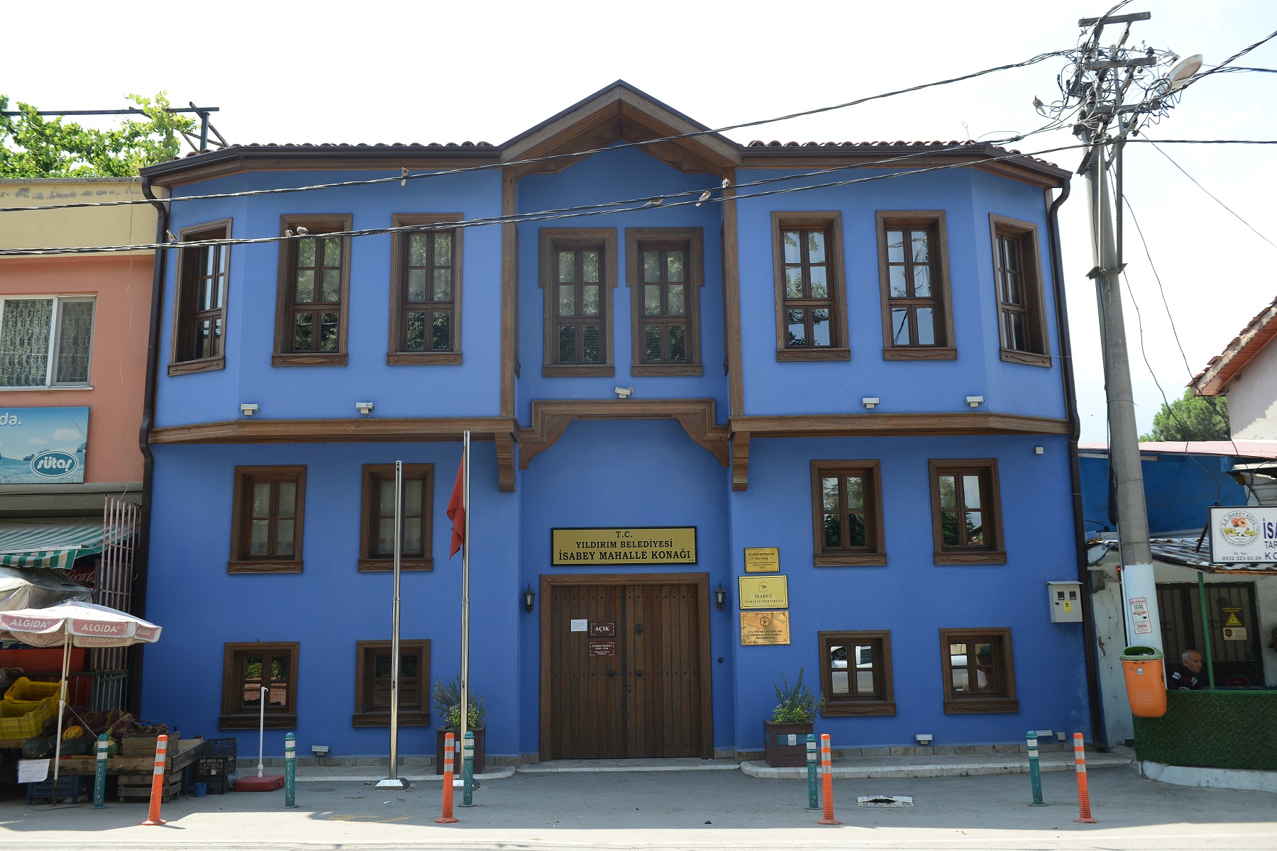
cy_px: 426
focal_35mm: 32
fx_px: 1135
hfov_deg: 58.7
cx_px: 638
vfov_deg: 41.1
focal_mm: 32
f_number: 5
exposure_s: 1/400
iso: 200
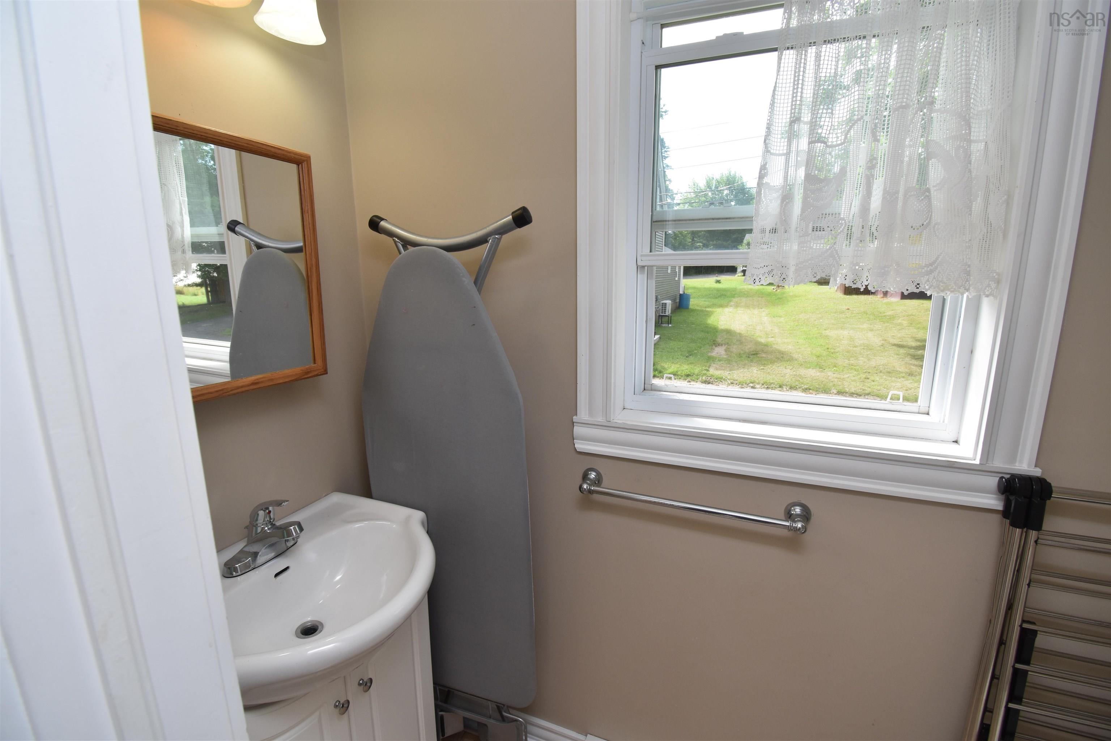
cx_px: 556
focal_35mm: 15
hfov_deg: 100.4
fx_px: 463
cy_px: 370
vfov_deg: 77.3
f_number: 6.7
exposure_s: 1/180
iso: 400
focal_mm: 10
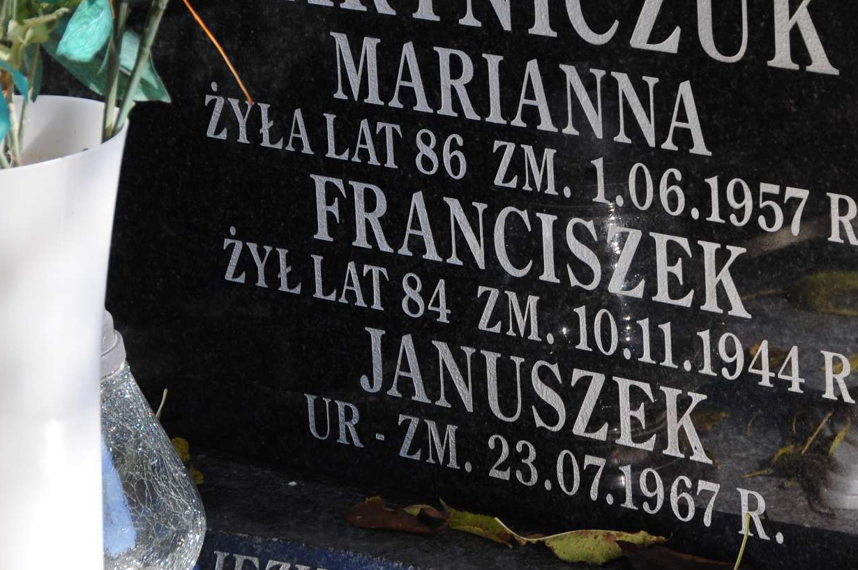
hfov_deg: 11.2
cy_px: 172
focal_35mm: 183
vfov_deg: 7.5
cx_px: 483
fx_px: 4356
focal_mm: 70
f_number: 7.1
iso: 320
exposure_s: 1/250
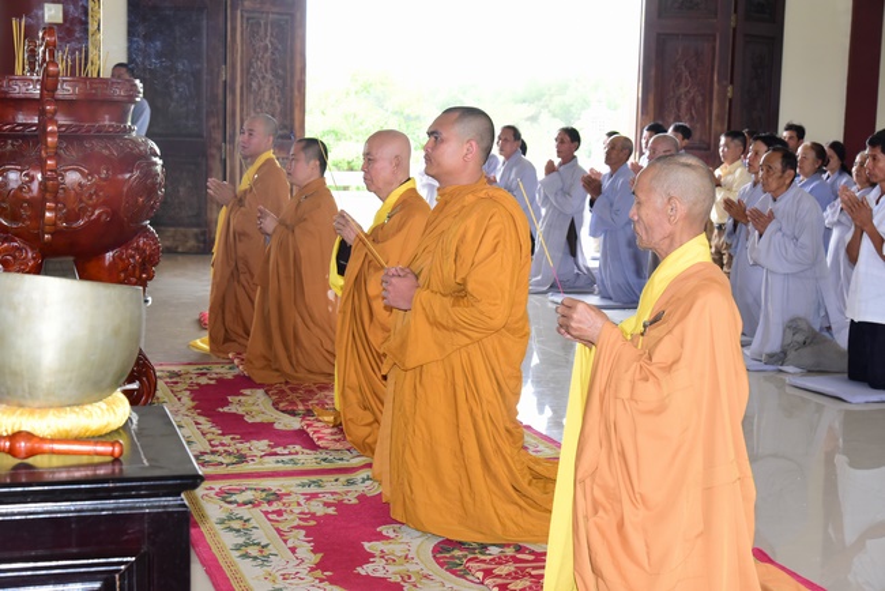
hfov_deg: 34.5
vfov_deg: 23.4
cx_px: 442
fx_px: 1426
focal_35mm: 58
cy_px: 296
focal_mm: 58
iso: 2500
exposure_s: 1/100
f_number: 7.1
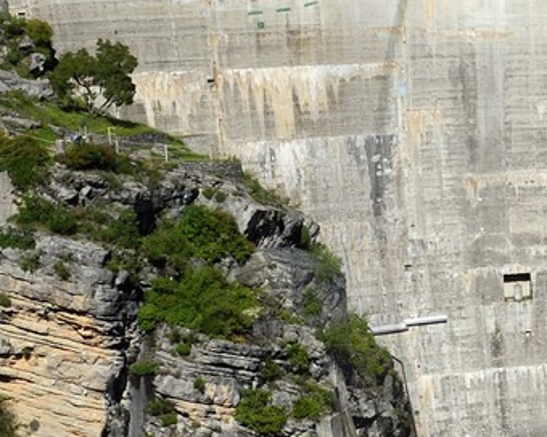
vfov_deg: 14.5
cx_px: 965
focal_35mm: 106
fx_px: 1716
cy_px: 178
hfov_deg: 15.7
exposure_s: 1/320
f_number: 13
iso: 200
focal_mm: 24
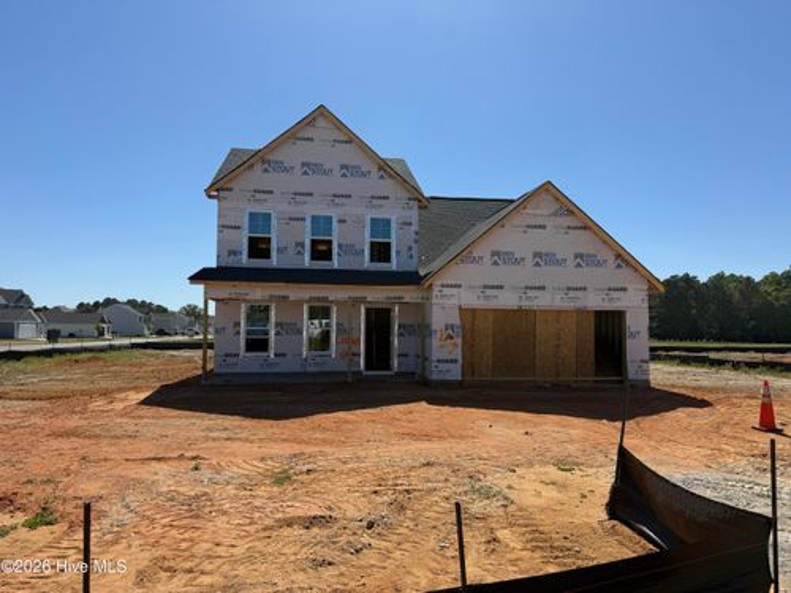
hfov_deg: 71.6
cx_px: 396
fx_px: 548
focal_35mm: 24
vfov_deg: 56.8
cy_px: 296
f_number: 1.78
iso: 80
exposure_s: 1/6711
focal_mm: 6.76
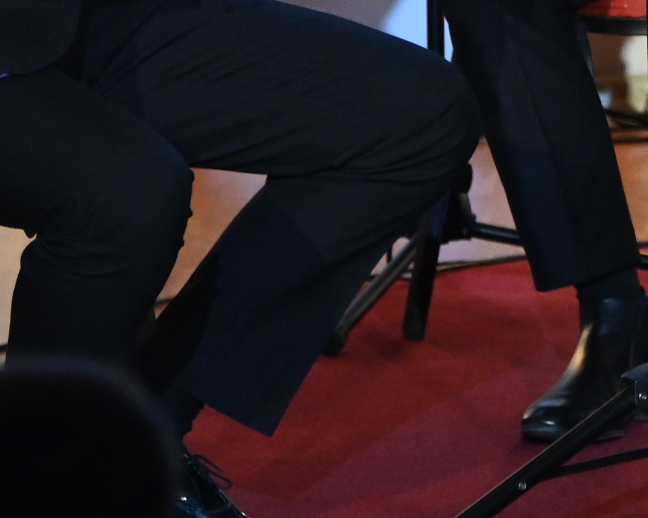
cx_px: 1445
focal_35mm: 719
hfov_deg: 2.7
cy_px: -281
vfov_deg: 2.1
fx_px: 13783
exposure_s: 1/125
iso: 1600
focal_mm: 120
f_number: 2.8
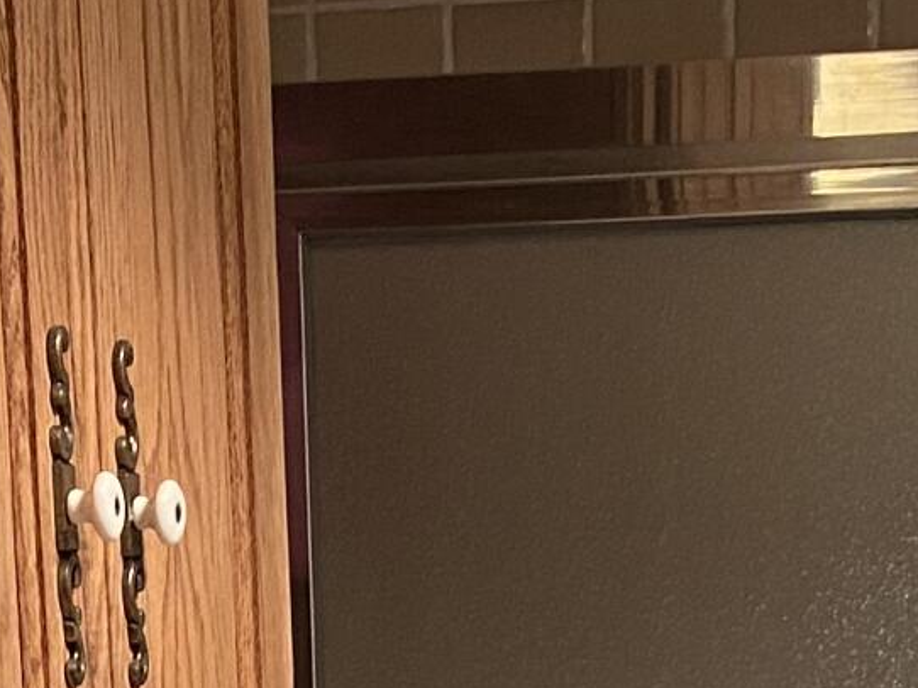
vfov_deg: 8.9
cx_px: 508
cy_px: 1871
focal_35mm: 144
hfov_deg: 13.7
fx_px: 3817
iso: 80
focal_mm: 4.25
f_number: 1.8
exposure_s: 1/60
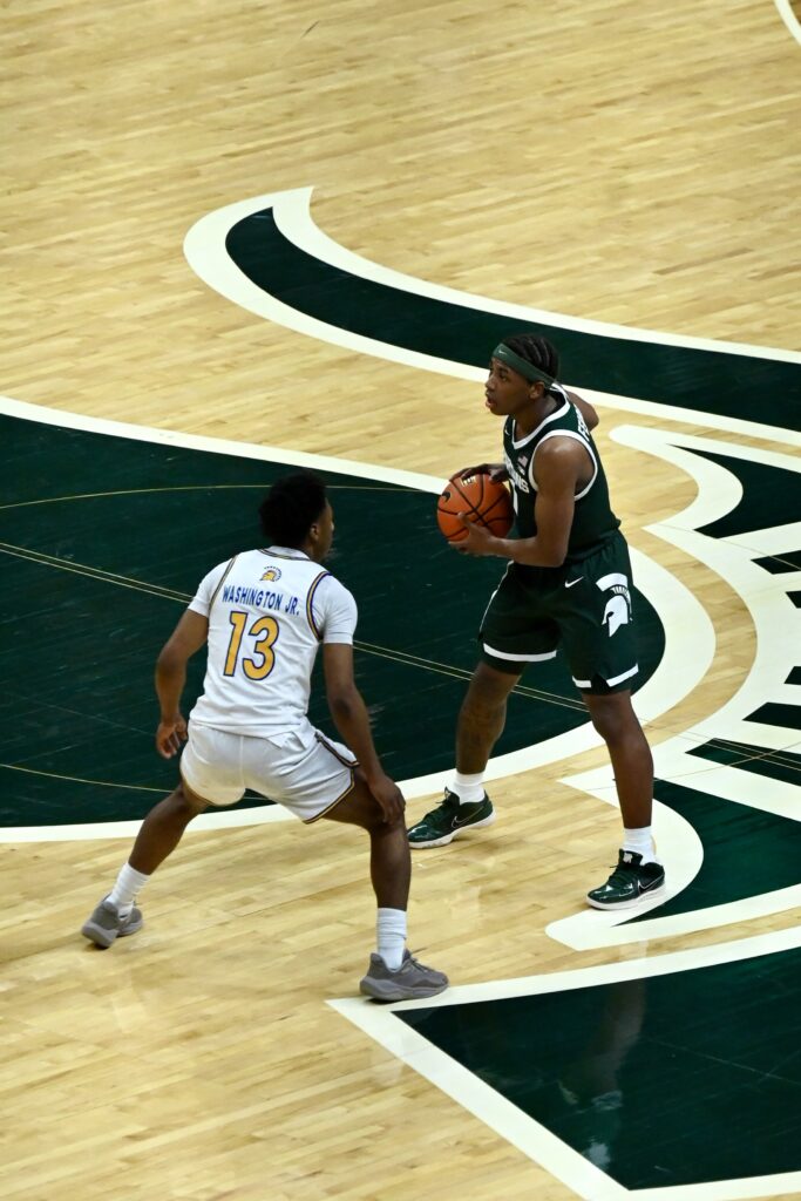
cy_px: 600
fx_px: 6672
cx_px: 400
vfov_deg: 10.3
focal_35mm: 200
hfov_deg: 6.9
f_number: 6.3
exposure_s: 1/1000
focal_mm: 200
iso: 5000
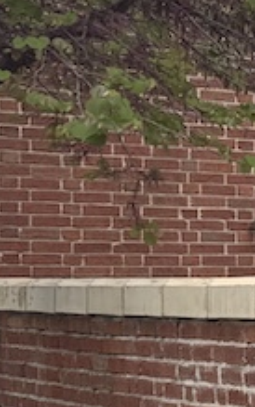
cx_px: 1171
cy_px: 338
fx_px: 1656
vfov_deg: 13.9
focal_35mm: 149
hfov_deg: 6.3
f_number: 1.78
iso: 80
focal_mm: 6.76
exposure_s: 1/980
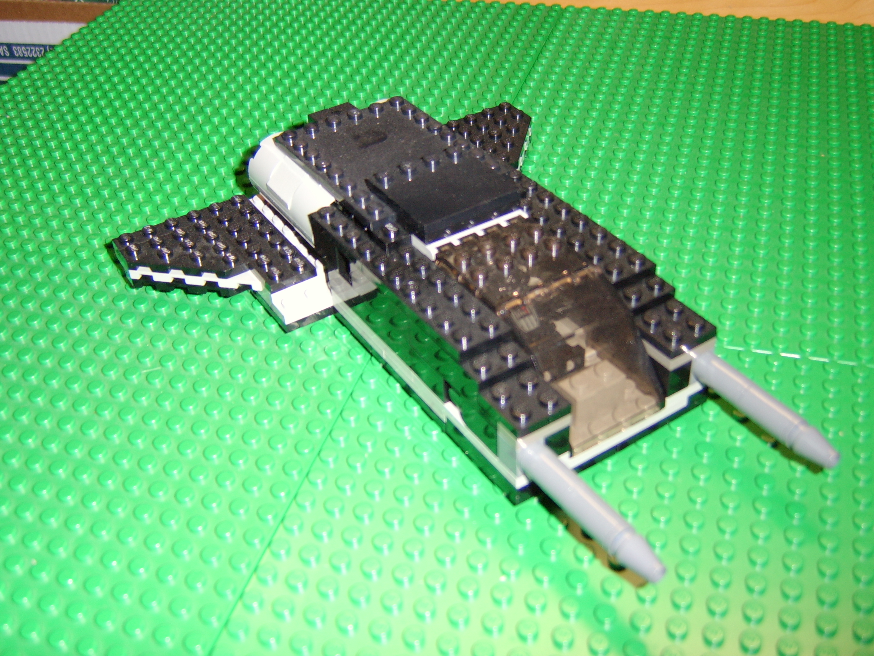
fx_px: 783
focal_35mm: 31
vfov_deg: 45.4
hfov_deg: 58.4
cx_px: 437
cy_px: 328
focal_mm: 8.13
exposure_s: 1/30
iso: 141
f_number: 2.7
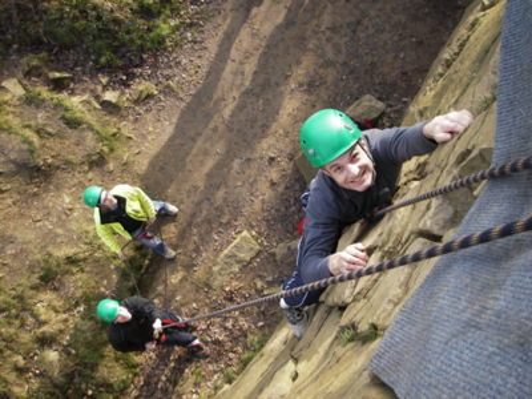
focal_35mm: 38
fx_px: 584
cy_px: 200
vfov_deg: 37.7
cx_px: 266
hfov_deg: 49.0
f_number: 3.3
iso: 50
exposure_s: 1/80
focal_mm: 6.3
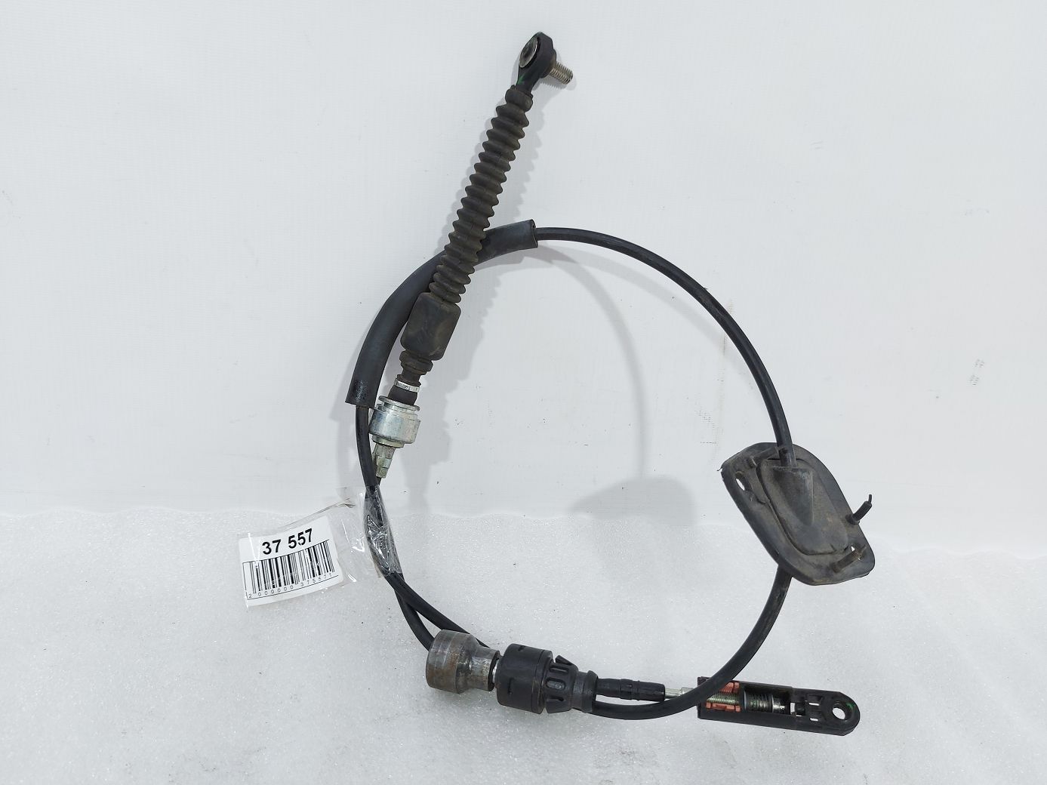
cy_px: 392
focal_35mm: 24
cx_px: 524
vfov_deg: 56.8
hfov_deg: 71.6
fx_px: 726
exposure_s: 1/50
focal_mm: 5.23
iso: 50
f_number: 1.8
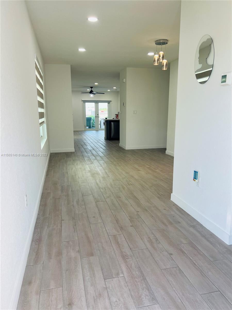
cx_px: 116
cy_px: 155
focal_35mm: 26
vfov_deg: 67.3
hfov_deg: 53.1
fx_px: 232
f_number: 1.5
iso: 50
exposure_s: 1/165
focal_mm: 5.7
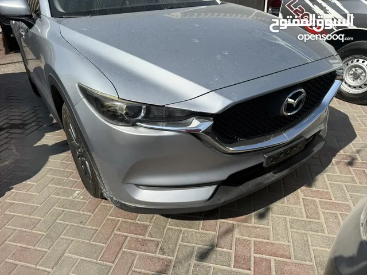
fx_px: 254
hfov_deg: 71.6
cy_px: 138
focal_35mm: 24
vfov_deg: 56.8
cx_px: 184
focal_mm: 6.76
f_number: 1.78
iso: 80
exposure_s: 1/4975
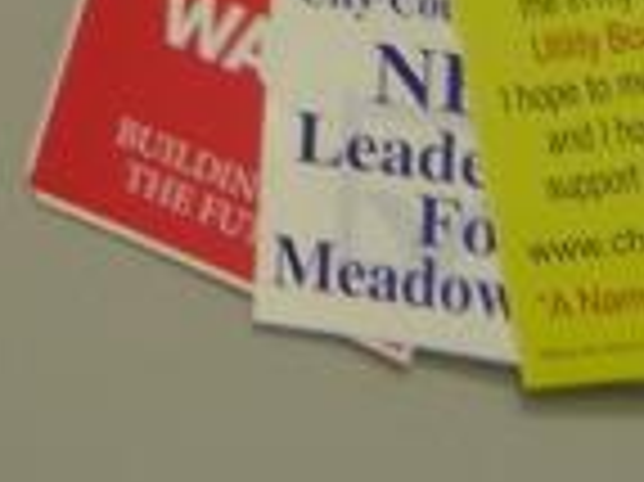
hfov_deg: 10.2
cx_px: 396
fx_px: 3606
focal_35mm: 194
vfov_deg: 7.5
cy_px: -203
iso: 67
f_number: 3.4
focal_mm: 8.1
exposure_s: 1/5.5
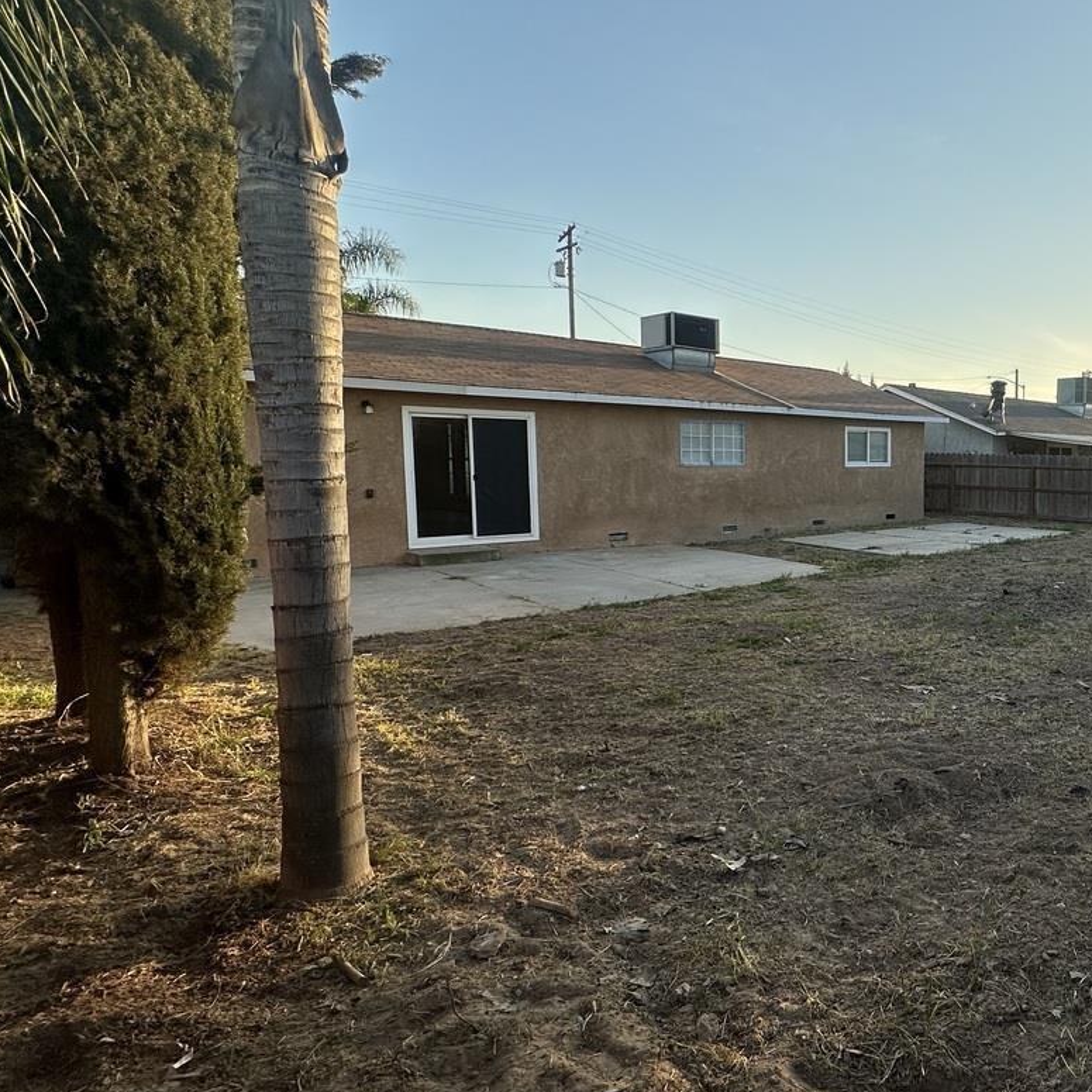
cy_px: 533
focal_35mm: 23
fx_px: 821
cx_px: 941
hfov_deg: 59.3
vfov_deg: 67.2
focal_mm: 2.22
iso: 40
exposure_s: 1/836
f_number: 2.2
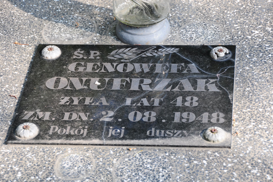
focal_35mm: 123
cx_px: 136
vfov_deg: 11.1
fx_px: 932
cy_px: 91
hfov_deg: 16.7
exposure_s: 1/160
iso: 250
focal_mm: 82
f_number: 7.1
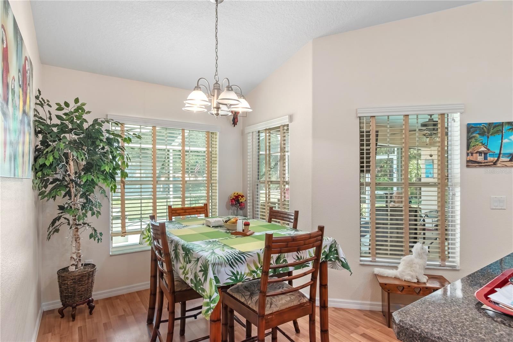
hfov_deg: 85.4
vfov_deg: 63.2
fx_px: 278
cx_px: 256
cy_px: 171
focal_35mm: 20
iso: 250
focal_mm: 13
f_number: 9
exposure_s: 1/8
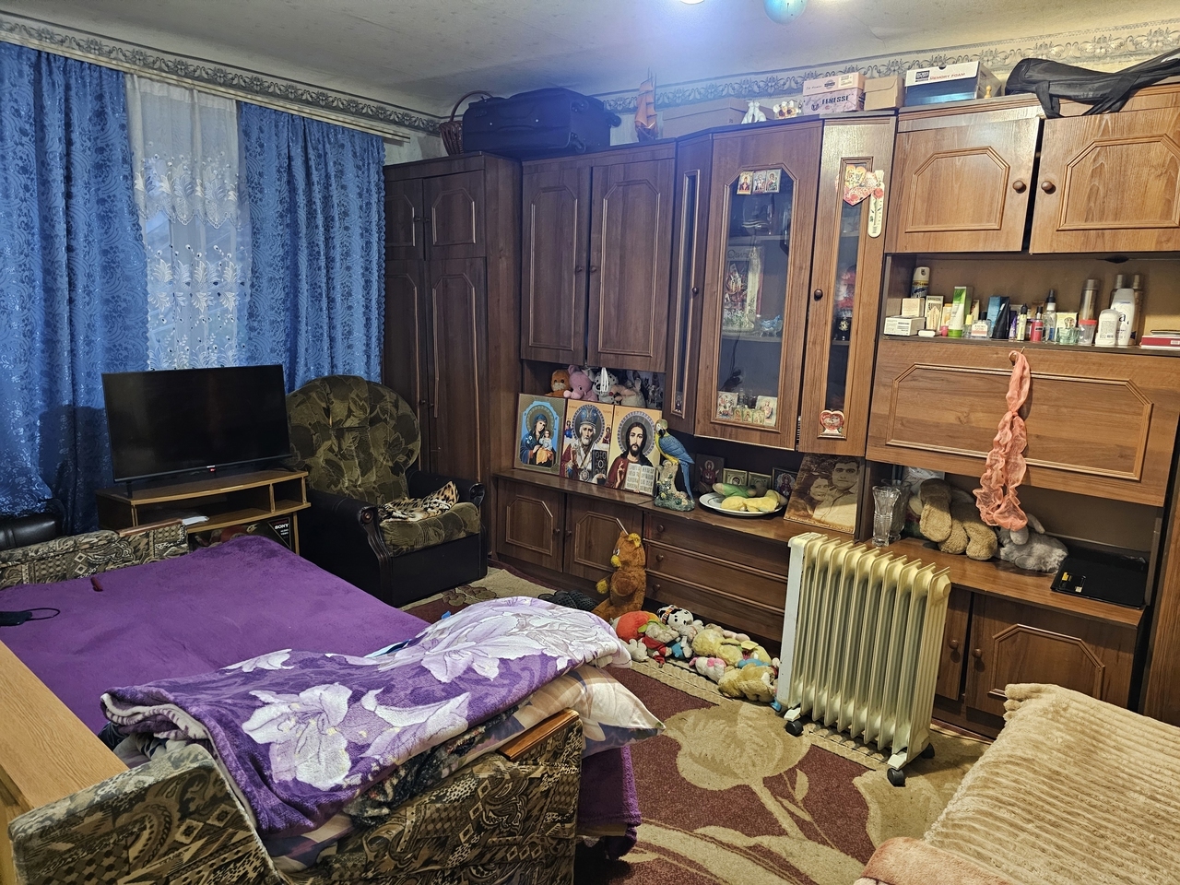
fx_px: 784
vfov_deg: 58.9
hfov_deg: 73.9
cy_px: 442
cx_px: 590
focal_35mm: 23
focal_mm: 6.3
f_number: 1.7
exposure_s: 1/25
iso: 1000
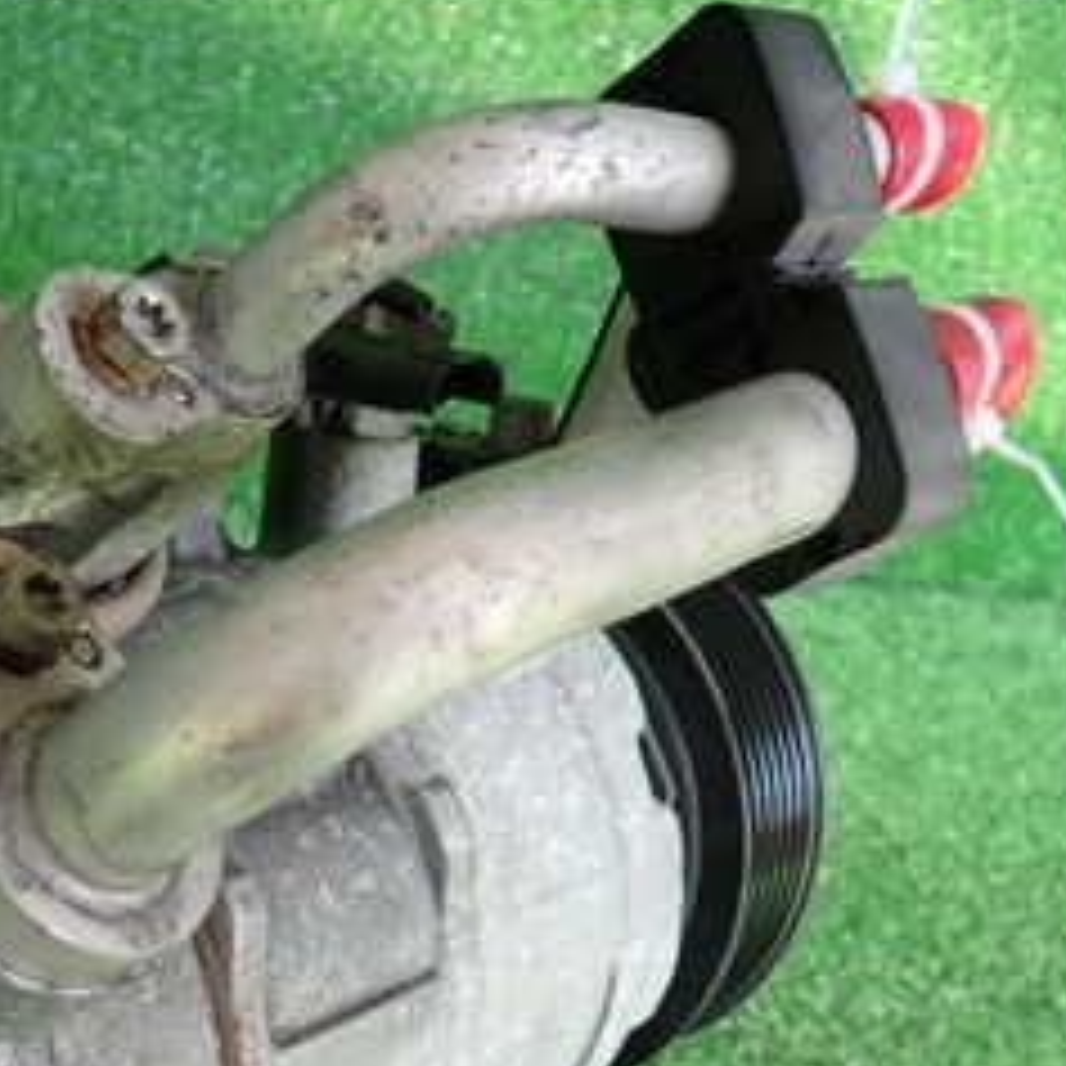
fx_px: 1951
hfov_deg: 30.0
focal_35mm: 56
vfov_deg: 29.4
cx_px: 252
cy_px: 945
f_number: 2
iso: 160
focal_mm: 4.5
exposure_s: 1/125
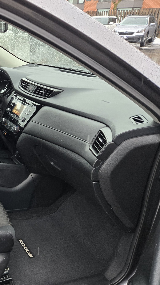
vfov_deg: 52.7
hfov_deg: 27.3
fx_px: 286
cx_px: -35
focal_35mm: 38
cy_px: 157
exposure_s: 1/120
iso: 250
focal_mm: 5.4
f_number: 1.8
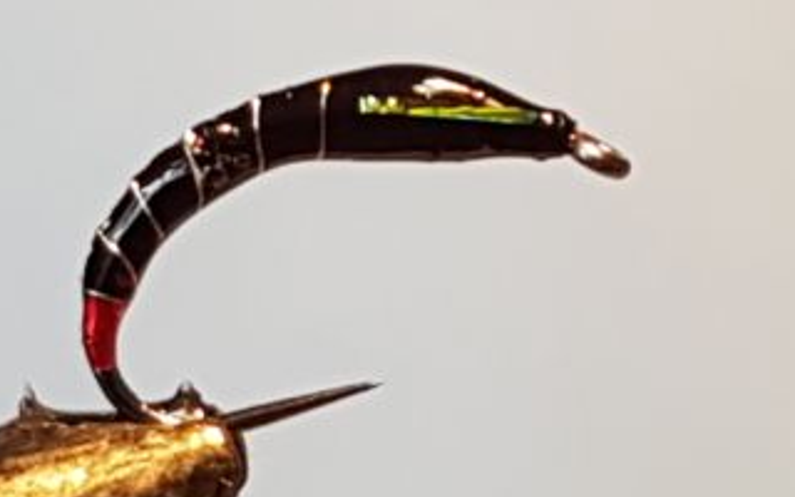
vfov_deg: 40.5
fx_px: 672
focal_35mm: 31
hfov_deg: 61.2
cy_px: 206
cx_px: 383
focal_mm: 4.2
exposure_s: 1/100
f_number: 1.7
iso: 100
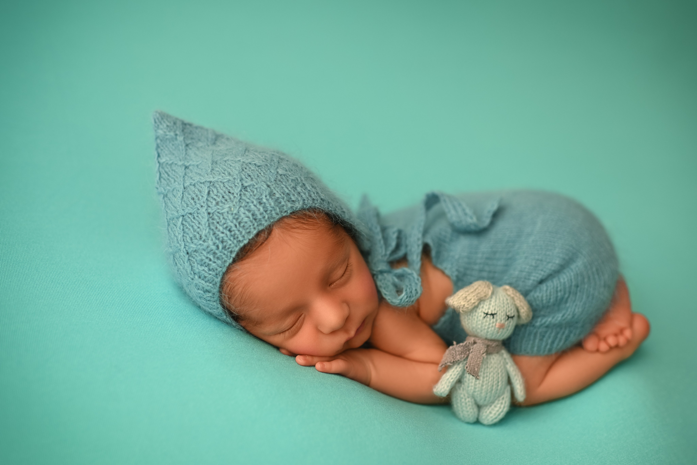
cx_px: 348
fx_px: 678
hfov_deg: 54.4
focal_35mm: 35
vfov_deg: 37.9
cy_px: 232
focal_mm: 35
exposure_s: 1/160
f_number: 2.5
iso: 100
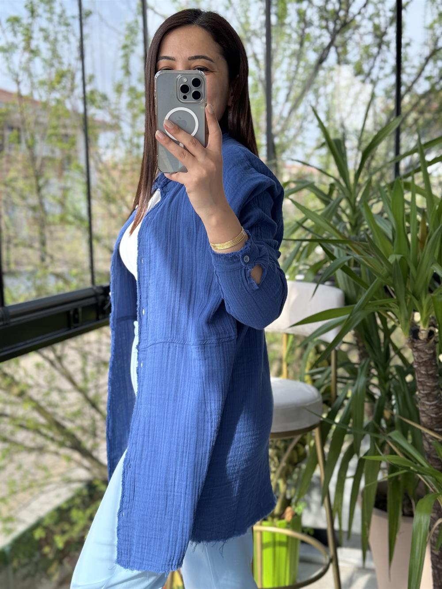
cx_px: 221
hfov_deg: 30.3
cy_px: 294
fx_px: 817
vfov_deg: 39.7
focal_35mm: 48
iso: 64
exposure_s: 1/296
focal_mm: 6.86
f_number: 1.78
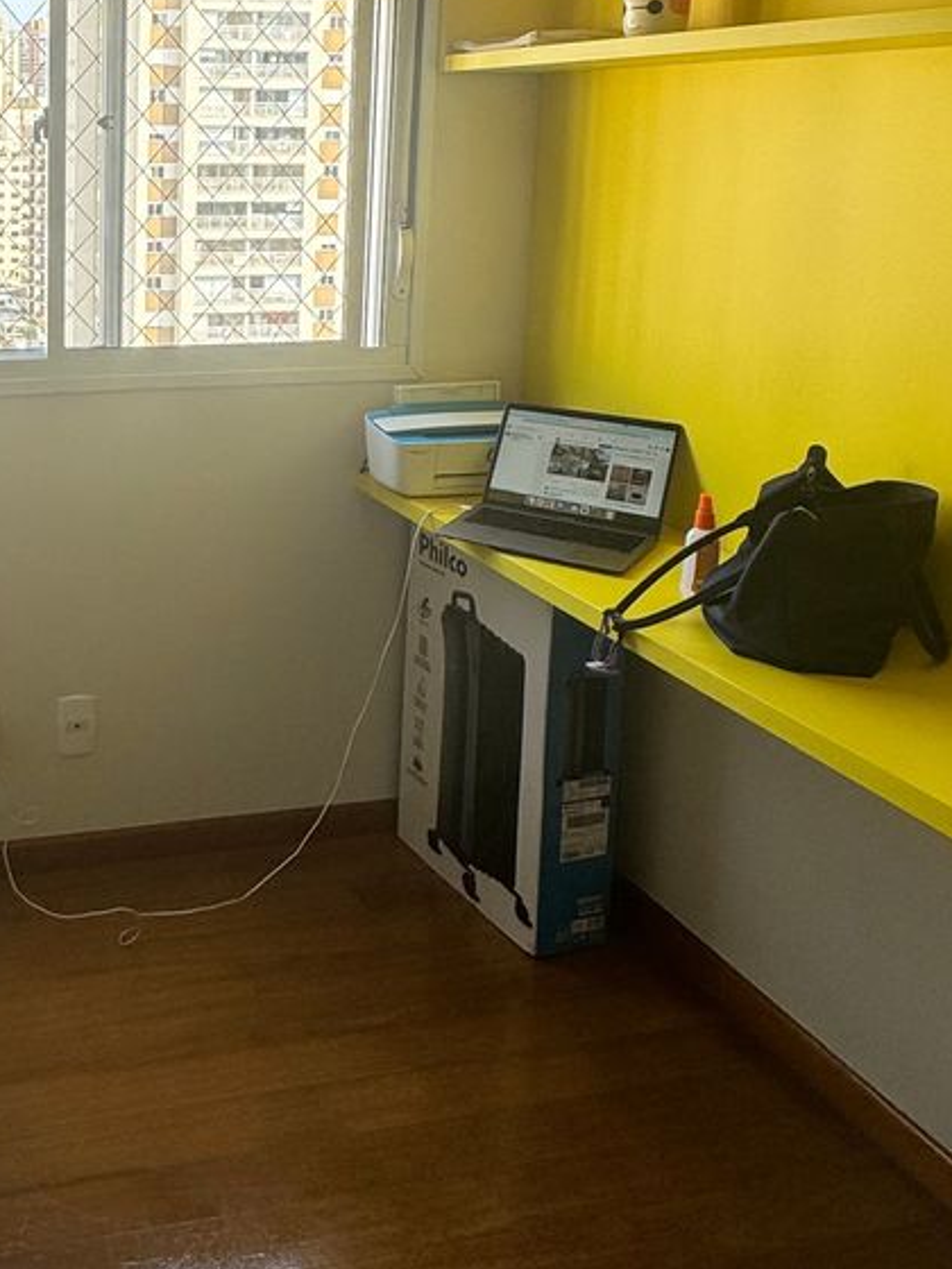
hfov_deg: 35.8
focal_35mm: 36
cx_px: 2
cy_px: 292
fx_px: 1320
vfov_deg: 49.0
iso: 40
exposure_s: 1/197
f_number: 2.2
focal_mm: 2.22
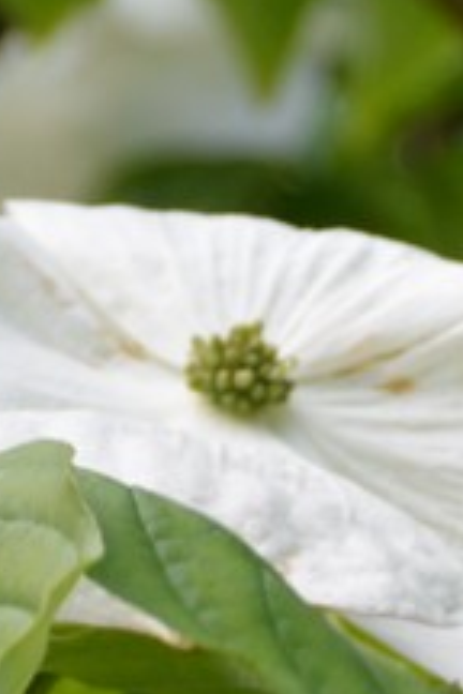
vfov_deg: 3.9
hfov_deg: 2.6
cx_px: 305
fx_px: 10069
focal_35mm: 522
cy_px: 1382
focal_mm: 50
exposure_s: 1/160
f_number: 6.3
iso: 200
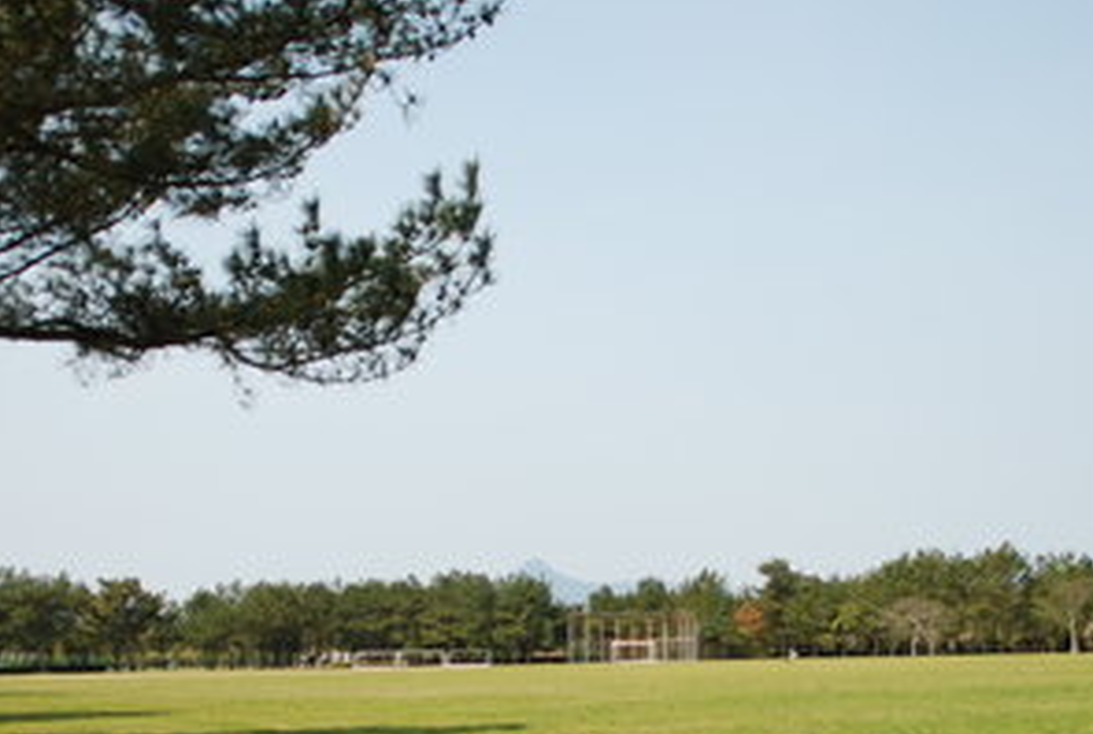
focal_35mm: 61
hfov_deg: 32.8
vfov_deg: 22.1
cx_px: 563
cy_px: 580
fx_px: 1856
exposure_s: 1/4000
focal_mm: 24
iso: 160
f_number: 2.2
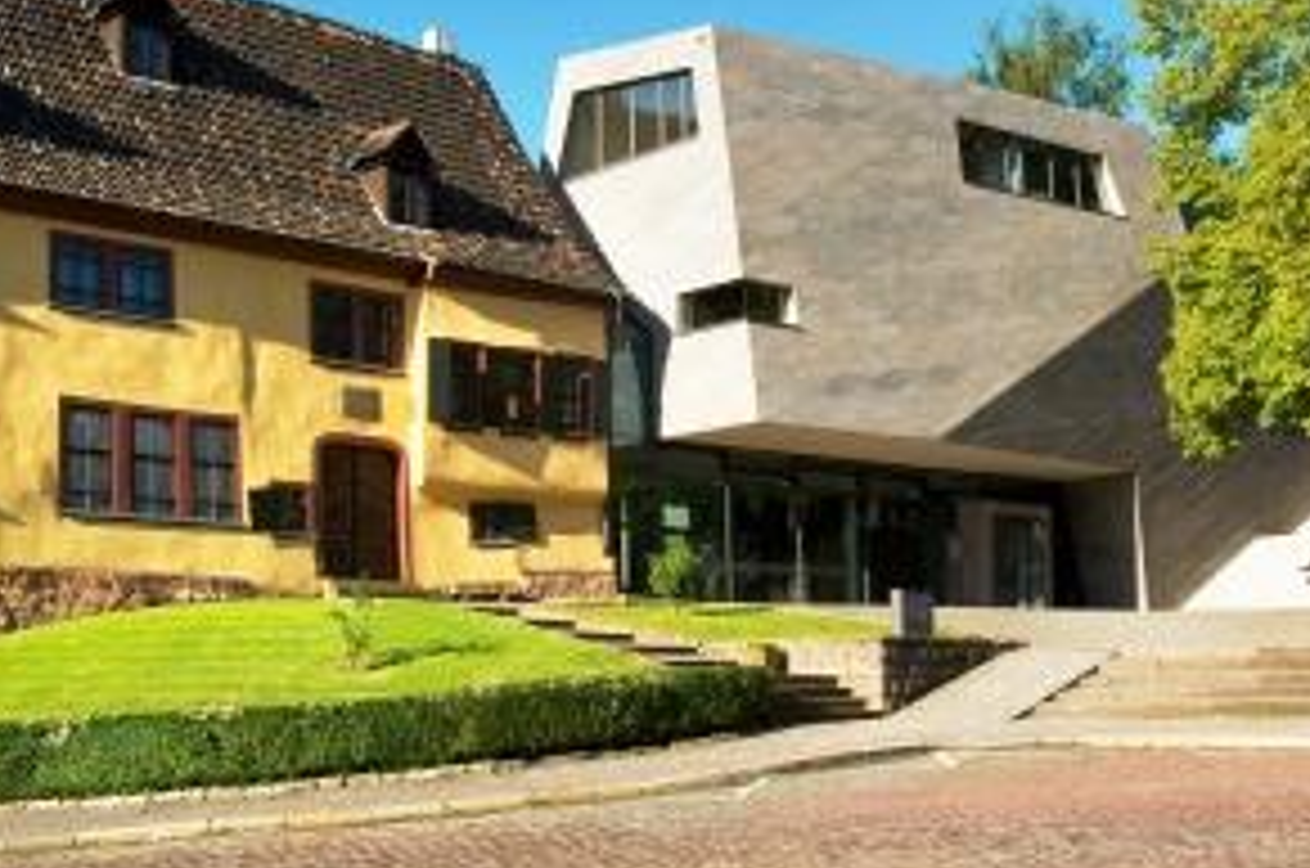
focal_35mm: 37
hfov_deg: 51.2
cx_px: 459
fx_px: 1344
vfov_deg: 35.6
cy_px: 328
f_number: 20
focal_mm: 24
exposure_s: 1/100
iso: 200
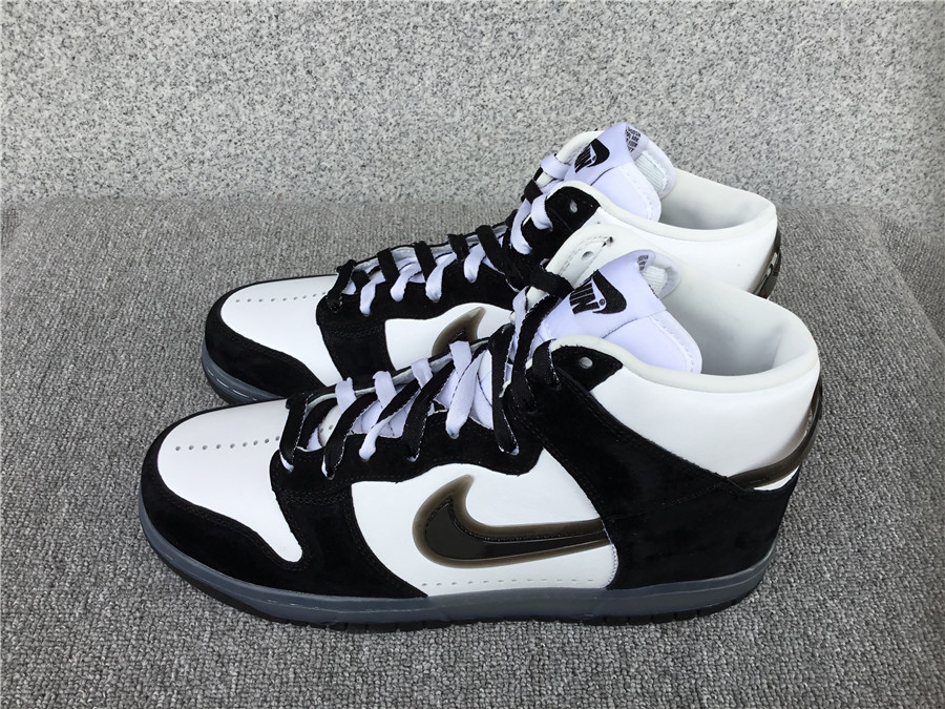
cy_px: 354
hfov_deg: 58.4
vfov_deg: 45.4
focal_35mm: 31
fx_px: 846
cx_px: 472
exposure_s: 1/225
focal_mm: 3.3
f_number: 2.4
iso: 25
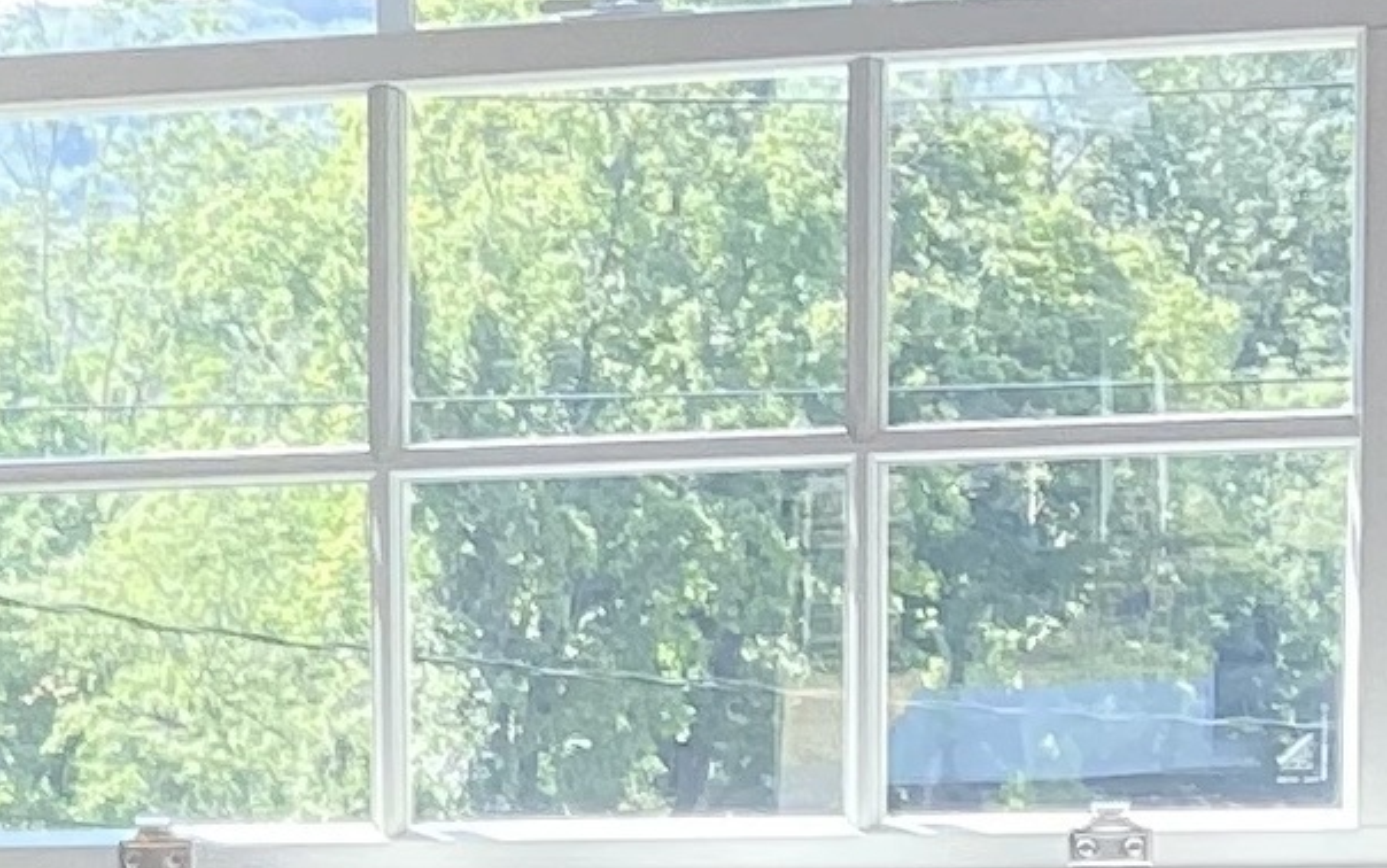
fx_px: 6315
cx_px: -1088
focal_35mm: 167
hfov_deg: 11.6
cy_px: 1222
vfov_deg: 7.7
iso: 64
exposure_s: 1/120
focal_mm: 3.3
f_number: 2.4
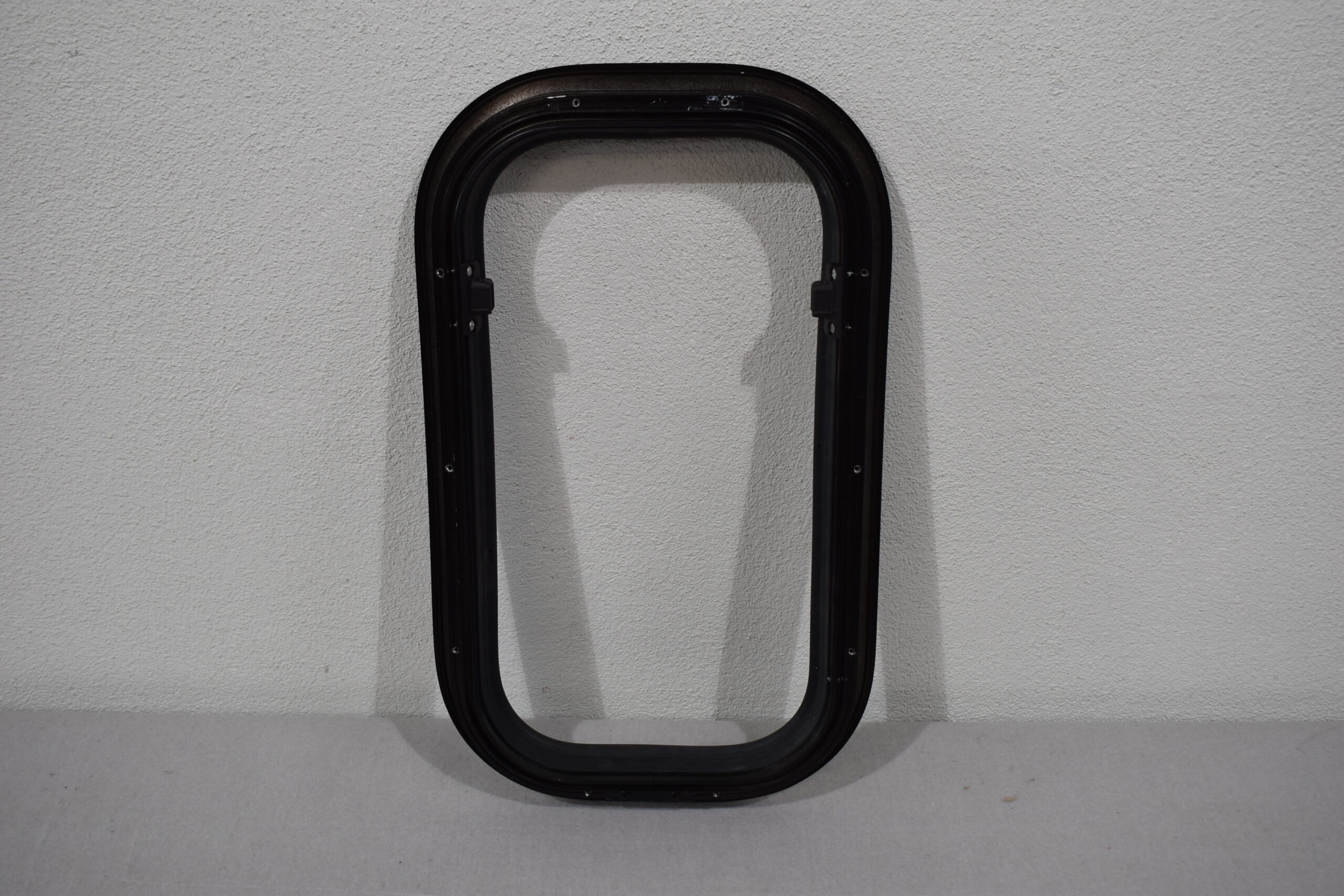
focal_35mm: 38
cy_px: 448
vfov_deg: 35.5
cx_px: 672
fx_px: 1400
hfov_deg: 51.3
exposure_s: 1/125
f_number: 5.6
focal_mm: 25
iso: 320
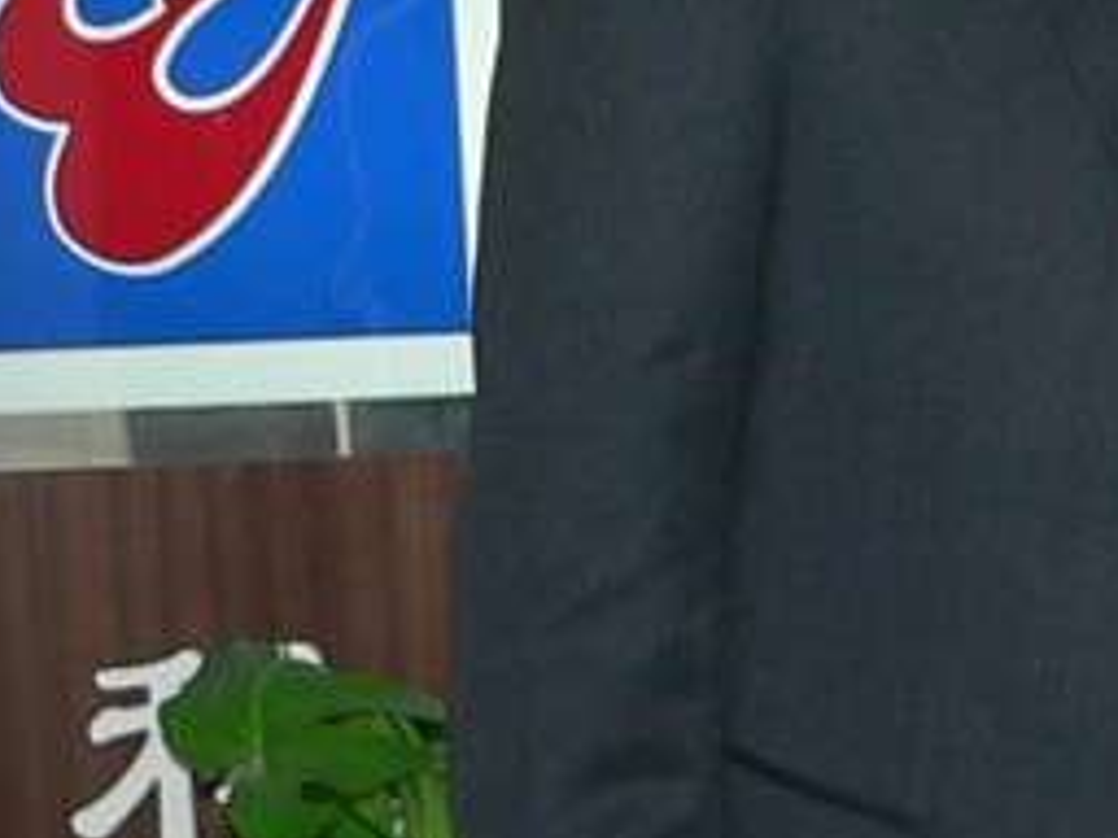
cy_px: -319
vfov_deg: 8.1
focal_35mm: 180
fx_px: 5813
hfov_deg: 10.6
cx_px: 1664
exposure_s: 1/60
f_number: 2.8
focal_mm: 6
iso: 80
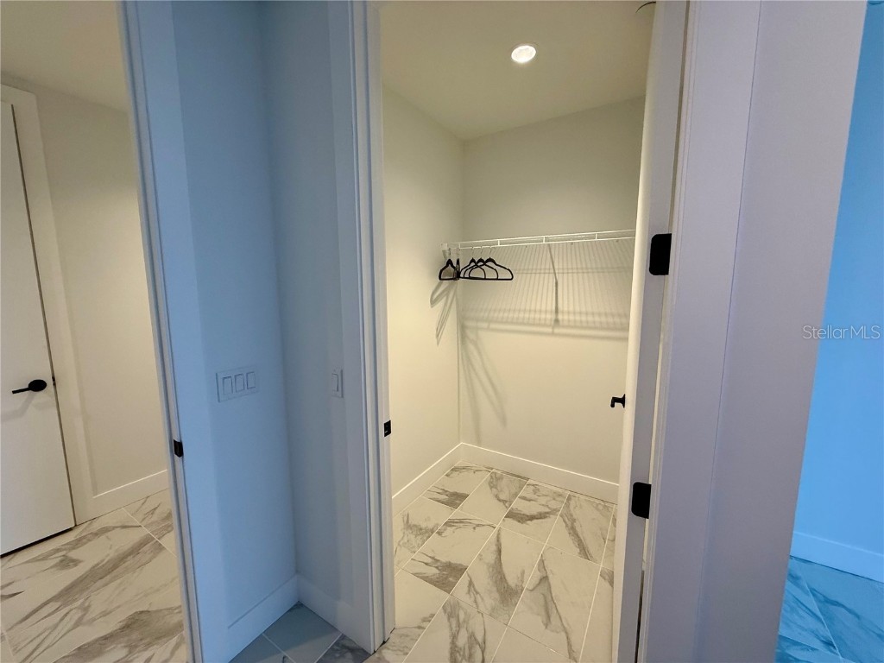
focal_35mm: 14
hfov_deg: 102.1
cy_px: 332
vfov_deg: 85.7
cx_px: 442
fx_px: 358
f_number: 2.2
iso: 125
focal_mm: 2.22
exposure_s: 1/120
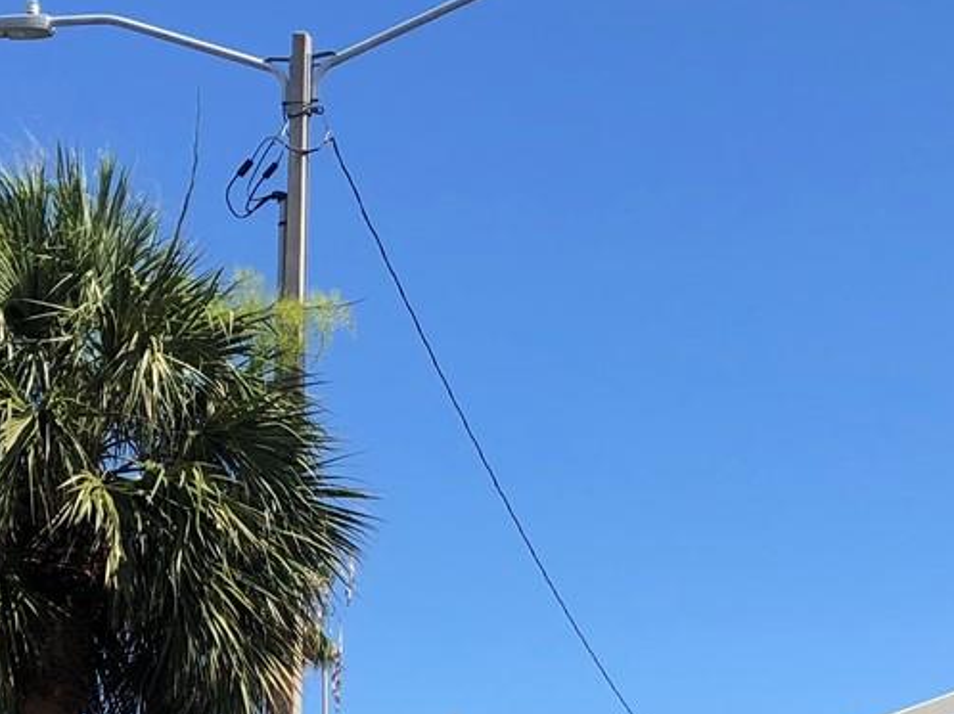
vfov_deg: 15.2
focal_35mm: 90
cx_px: 410
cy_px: 1051
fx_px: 2479
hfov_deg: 21.8
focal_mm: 3.99
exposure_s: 1/1600
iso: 20
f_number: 1.8
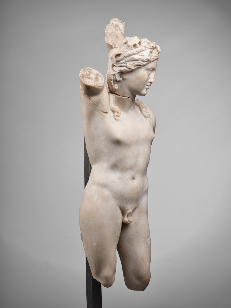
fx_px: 560
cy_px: 154
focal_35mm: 63
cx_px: 116
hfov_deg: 23.3
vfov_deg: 30.7
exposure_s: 1/125
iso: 200
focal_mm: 80
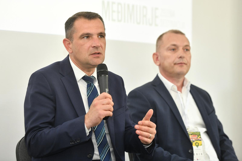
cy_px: 80
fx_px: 840
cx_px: 121
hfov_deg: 16.4
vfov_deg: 11.0
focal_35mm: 125
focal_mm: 125
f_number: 5
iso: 1600
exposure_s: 1/125
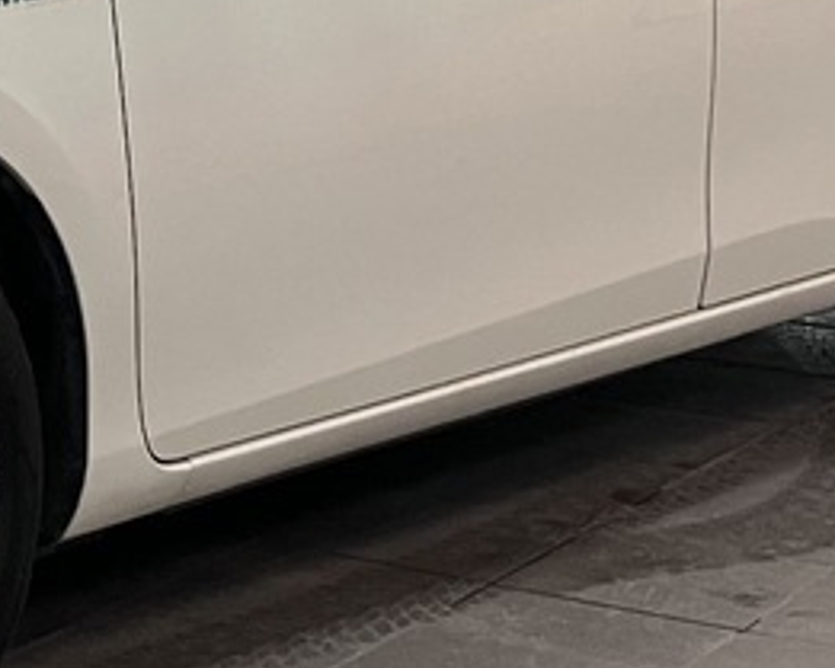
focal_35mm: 151
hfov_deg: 12.4
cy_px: -406
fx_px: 3733
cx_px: -198
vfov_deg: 9.9
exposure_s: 1/50
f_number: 1.8
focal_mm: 3.99
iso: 50
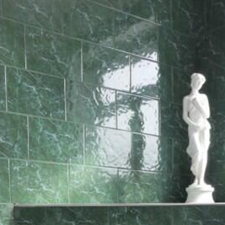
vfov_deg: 25.5
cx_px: 195
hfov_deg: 27.3
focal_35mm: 61
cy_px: 264
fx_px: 449
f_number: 4
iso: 200
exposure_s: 1/100
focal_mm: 9
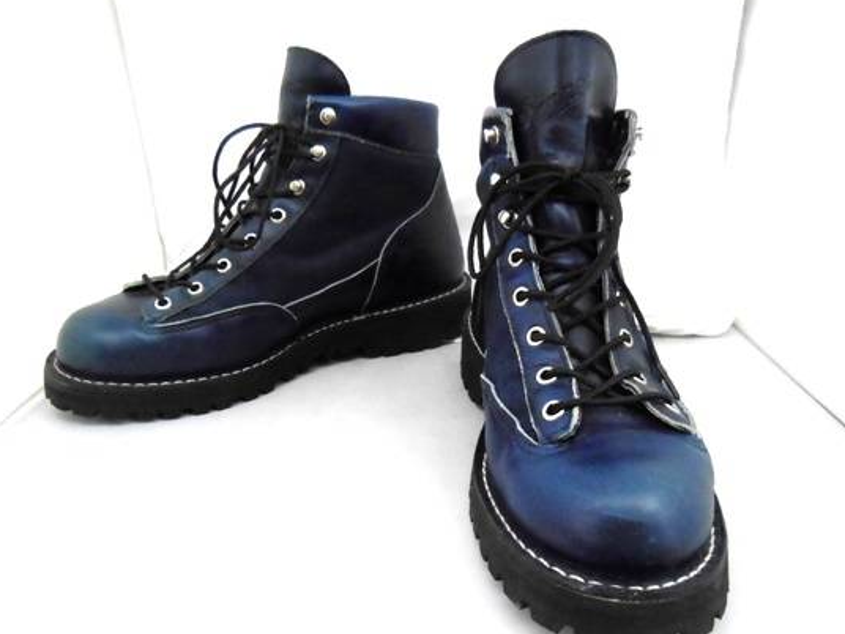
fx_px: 683
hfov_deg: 63.4
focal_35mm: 28
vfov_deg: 49.7
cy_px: 334
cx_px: 426
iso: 1600
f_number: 3.5
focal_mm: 4.5
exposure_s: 1/500
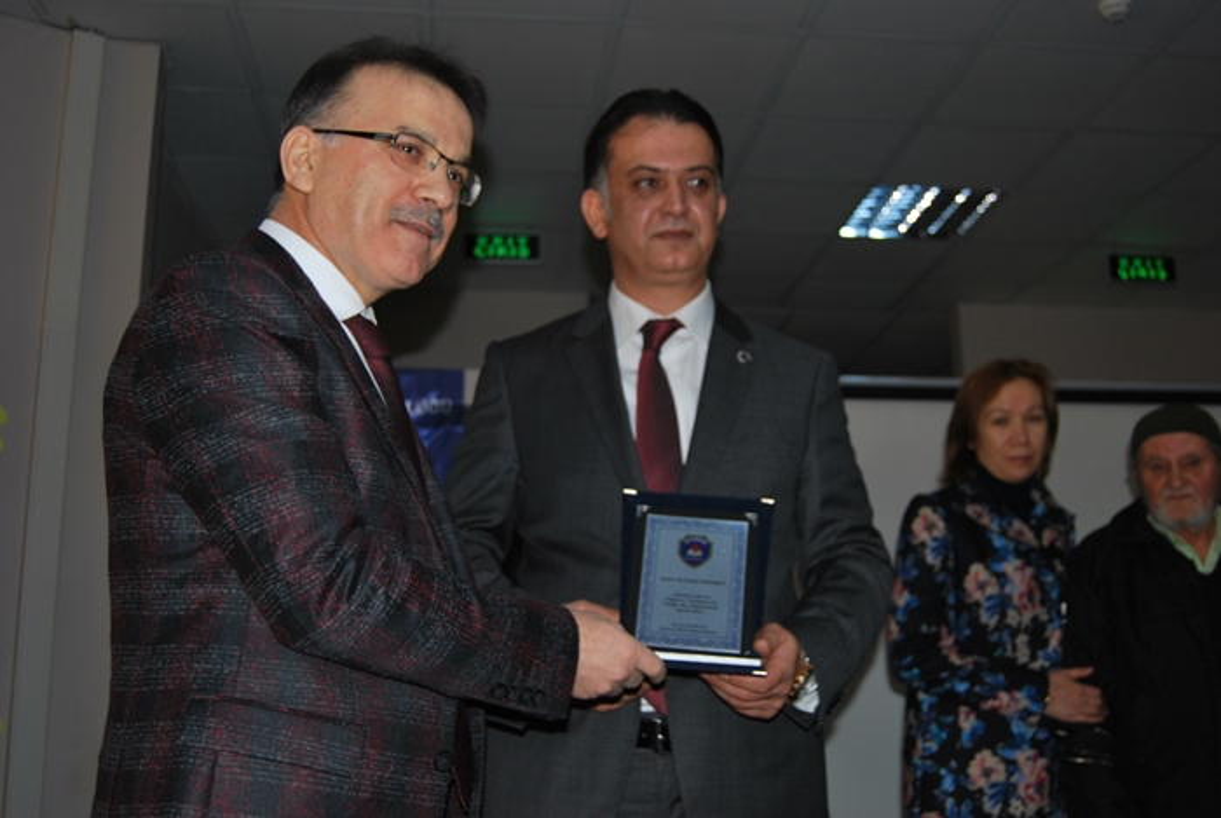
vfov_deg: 34.3
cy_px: 409
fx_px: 1325
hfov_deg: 49.5
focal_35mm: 39
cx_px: 610
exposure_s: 1/60
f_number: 4.2
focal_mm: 26
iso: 200
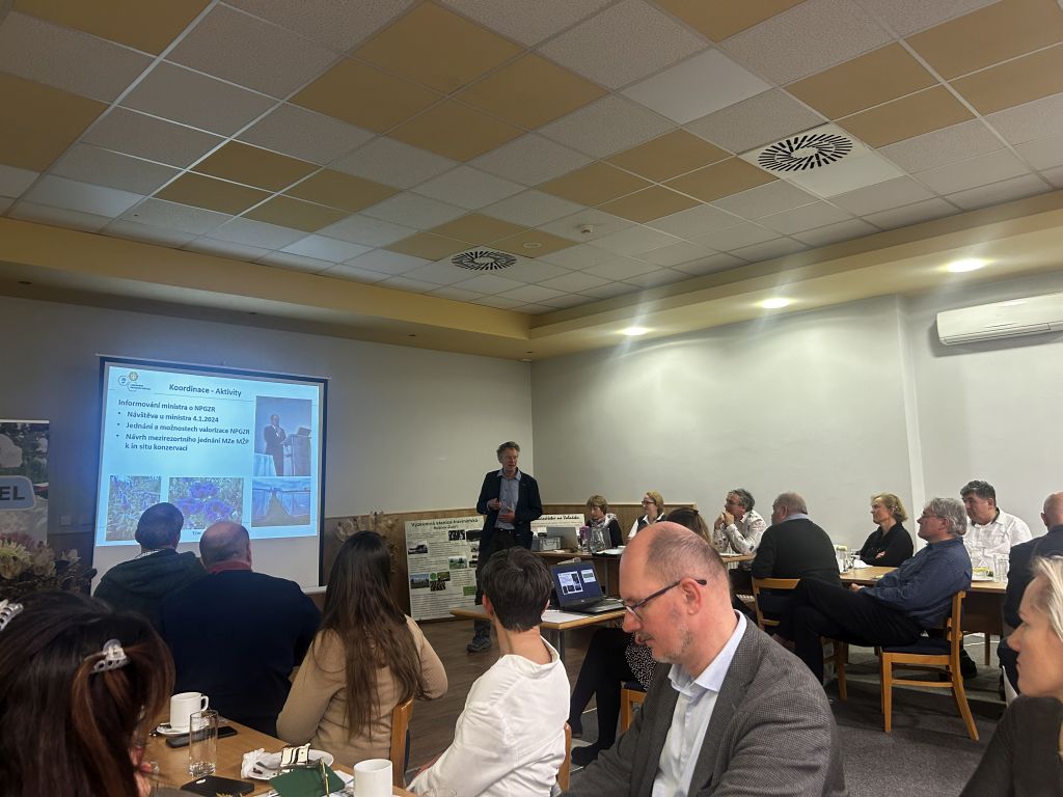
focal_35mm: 26
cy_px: 398
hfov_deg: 67.3
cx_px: 532
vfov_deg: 53.1
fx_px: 798
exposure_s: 1/50
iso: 160
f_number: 1.5
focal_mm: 5.7
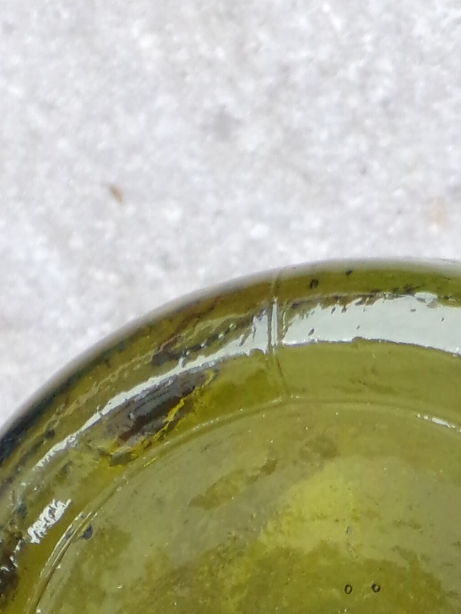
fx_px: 2948
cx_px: 501
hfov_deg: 8.9
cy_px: 794
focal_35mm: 166
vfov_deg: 11.6
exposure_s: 1/17
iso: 217
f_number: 3.5
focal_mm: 8.7
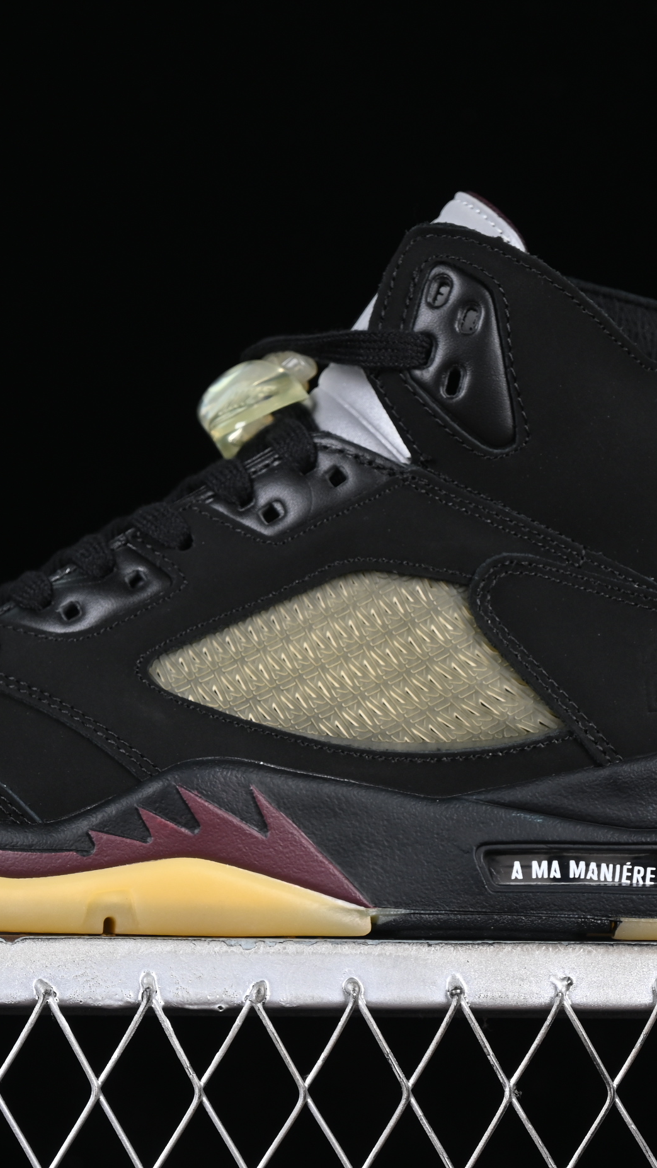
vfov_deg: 18.2
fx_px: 3654
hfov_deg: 10.3
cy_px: 584
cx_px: 275
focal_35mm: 118
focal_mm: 50
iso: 160
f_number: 6.3
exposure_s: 1/60
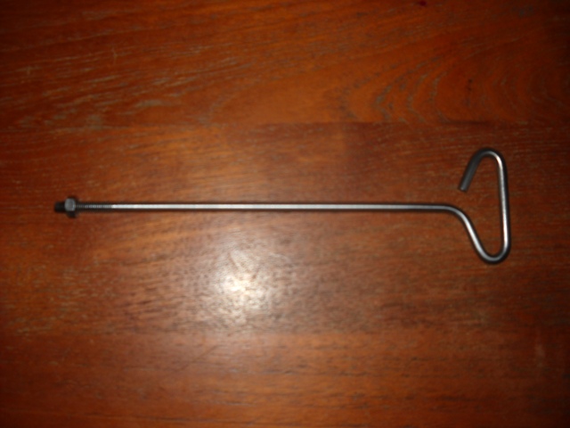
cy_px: 214
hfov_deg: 45.8
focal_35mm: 41
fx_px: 675
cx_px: 285
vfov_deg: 35.1
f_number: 3.1
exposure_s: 1/30
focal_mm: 6.72
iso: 64
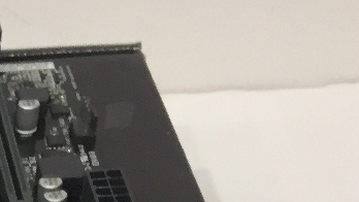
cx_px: -332
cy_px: 596
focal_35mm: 148
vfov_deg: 7.3
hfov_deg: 12.9
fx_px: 1409
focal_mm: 4.15
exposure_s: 1/33
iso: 100
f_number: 2.2
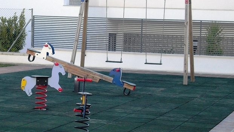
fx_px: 726
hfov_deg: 18.2
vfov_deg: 10.4
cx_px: 66
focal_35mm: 117
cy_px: 66
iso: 100
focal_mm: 10.7
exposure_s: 1/160
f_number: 3.8
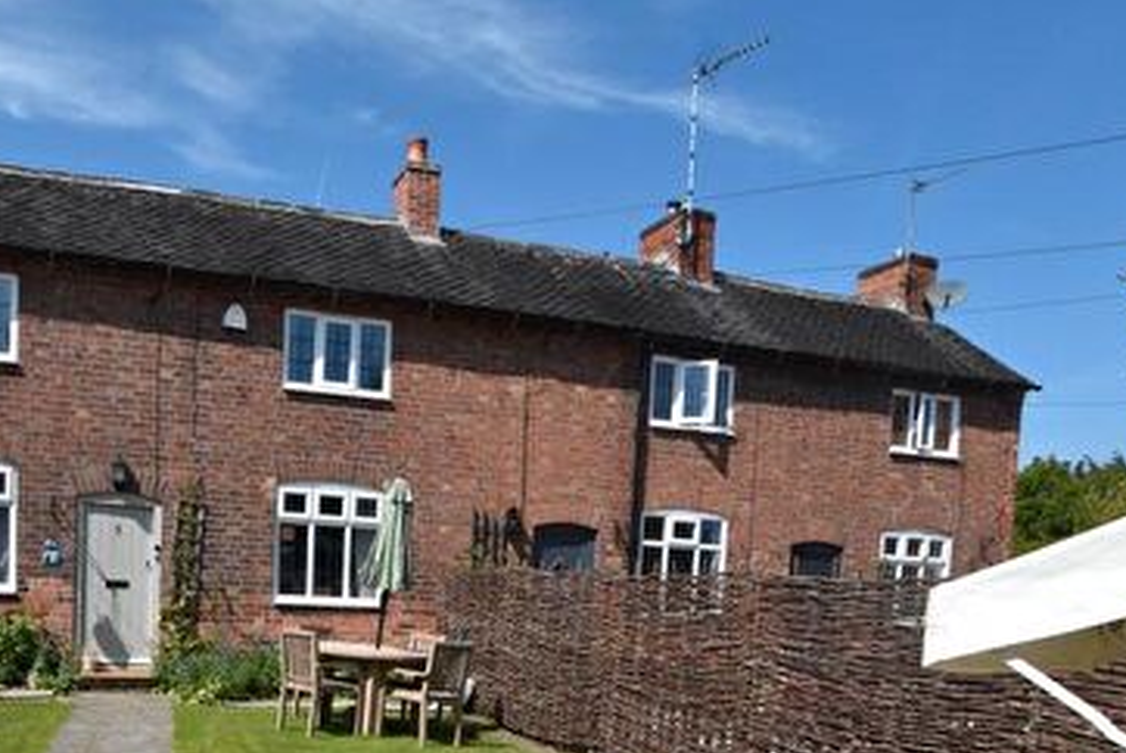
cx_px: 314
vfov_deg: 41.6
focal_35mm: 29
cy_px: 671
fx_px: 908
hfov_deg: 60.9
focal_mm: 10
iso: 100
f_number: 8
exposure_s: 1/250
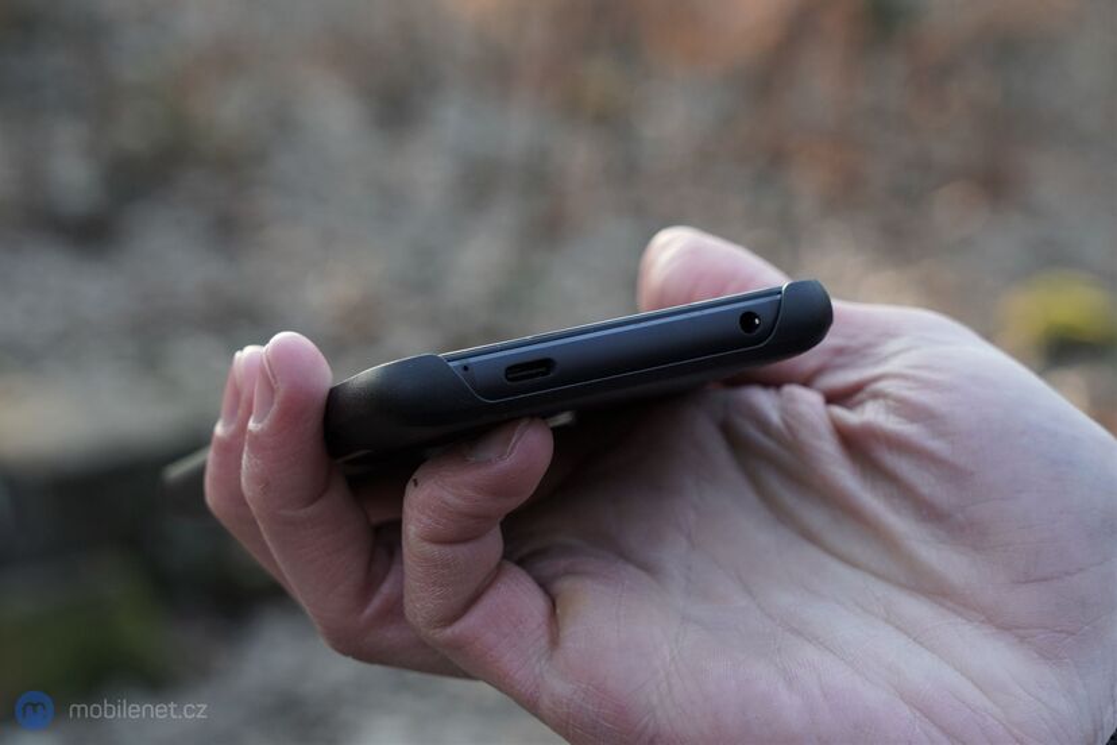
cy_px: 372
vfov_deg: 19.5
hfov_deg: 28.8
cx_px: 558
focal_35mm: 70
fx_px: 2172
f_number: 7.1
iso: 800
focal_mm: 70
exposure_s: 1/160
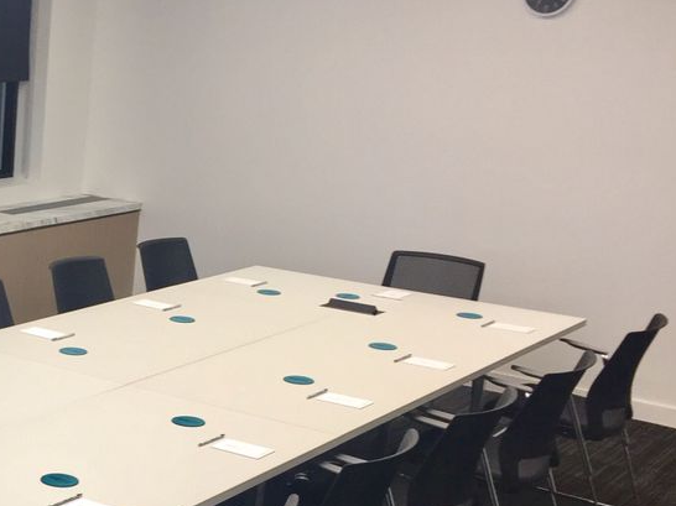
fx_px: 1327
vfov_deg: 21.2
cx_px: -72
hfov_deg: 26.3
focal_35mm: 68
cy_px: 444
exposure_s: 1/60
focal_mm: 4.15
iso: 40
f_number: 2.2
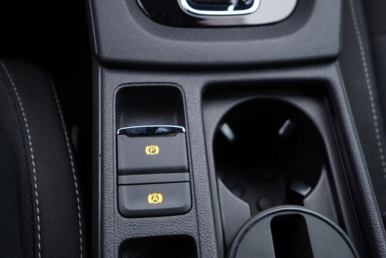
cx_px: 193
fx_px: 386
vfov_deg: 36.9
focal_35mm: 36
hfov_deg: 53.1
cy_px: 129
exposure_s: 1/40
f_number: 2.8
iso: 250
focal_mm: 24
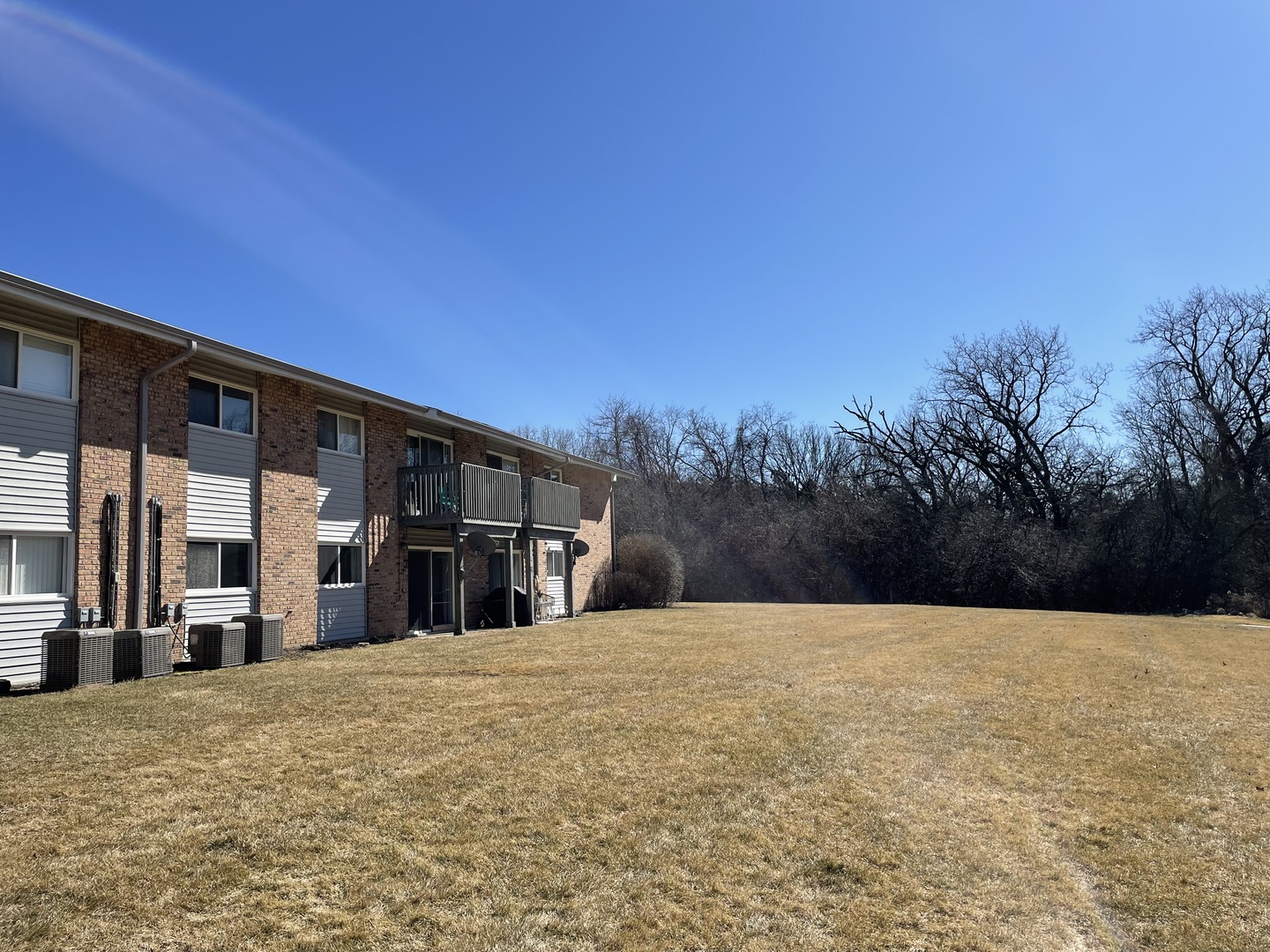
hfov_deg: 67.3
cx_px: 635
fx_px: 954
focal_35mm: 26
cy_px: 476
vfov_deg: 53.1
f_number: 1.6
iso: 32
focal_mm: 4.2
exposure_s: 1/4000
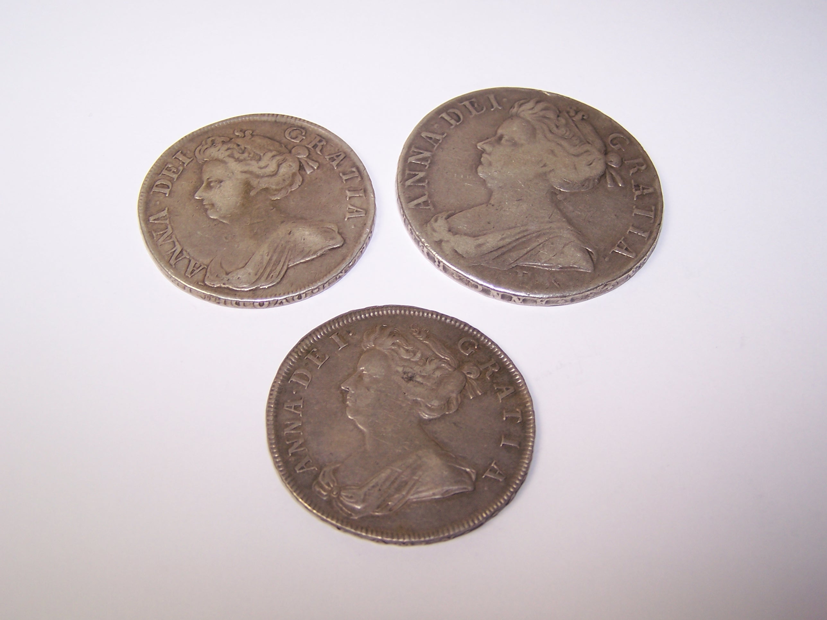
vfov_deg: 30.3
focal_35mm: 48
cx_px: 414
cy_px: 310
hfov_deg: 39.7
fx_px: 1147
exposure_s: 1/60
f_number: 3
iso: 80
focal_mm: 8
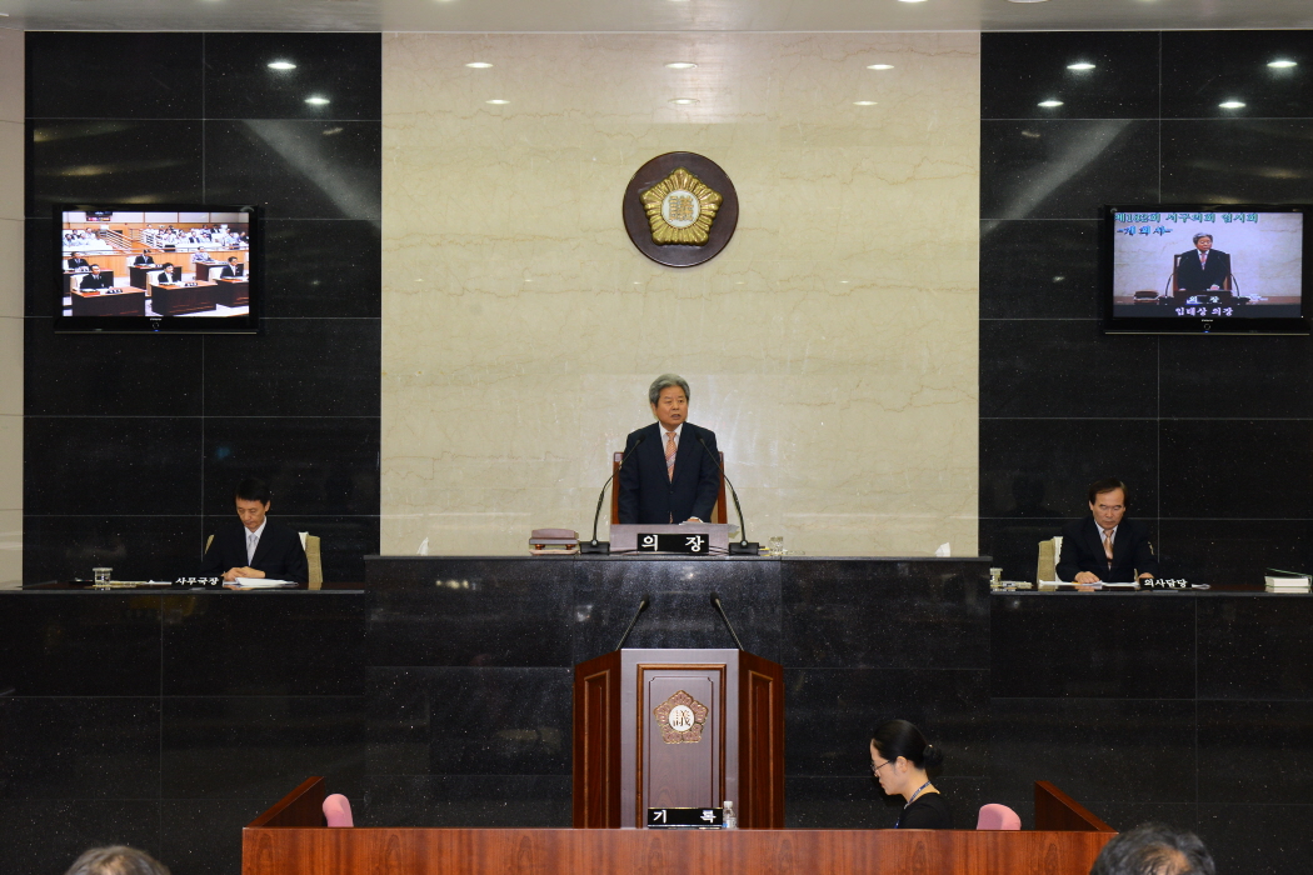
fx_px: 2553
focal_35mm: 70
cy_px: 438
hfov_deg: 28.8
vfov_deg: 19.5
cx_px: 656
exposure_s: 1/80
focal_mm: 70
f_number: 7.1
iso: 1800
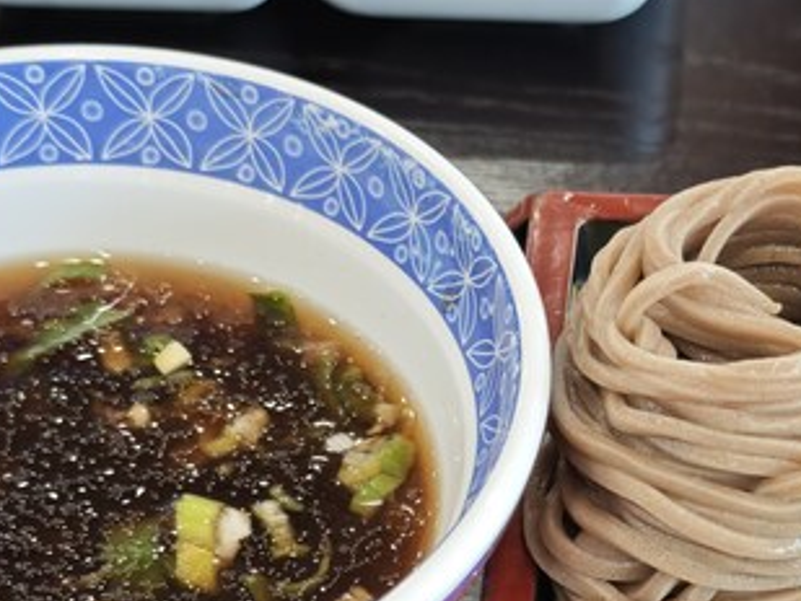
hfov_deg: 14.6
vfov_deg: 11.0
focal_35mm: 134
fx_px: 3102
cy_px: 571
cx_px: 718
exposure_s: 1/40
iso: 125
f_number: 1.63
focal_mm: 8.72
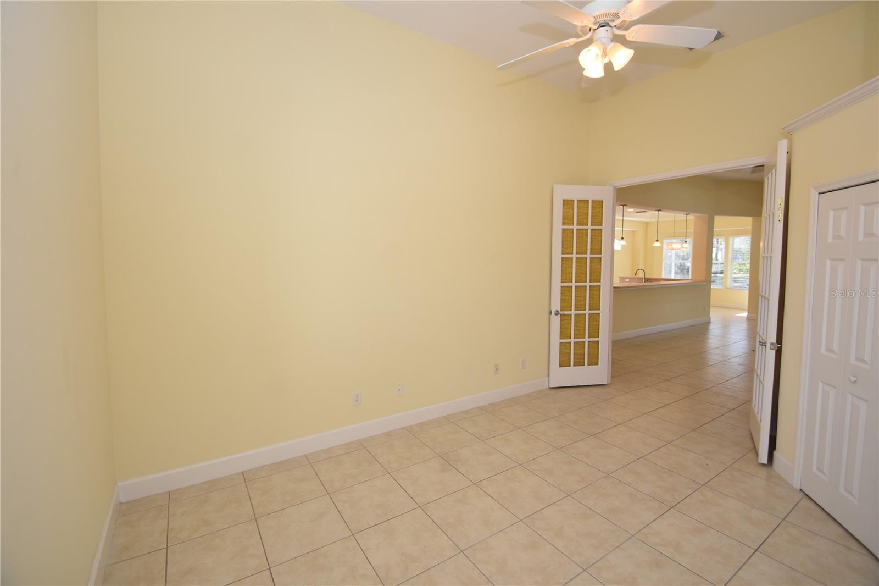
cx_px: 440
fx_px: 366
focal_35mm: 15
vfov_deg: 77.3
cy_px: 293
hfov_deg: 100.4
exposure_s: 1/80
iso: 200
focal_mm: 10
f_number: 4.5
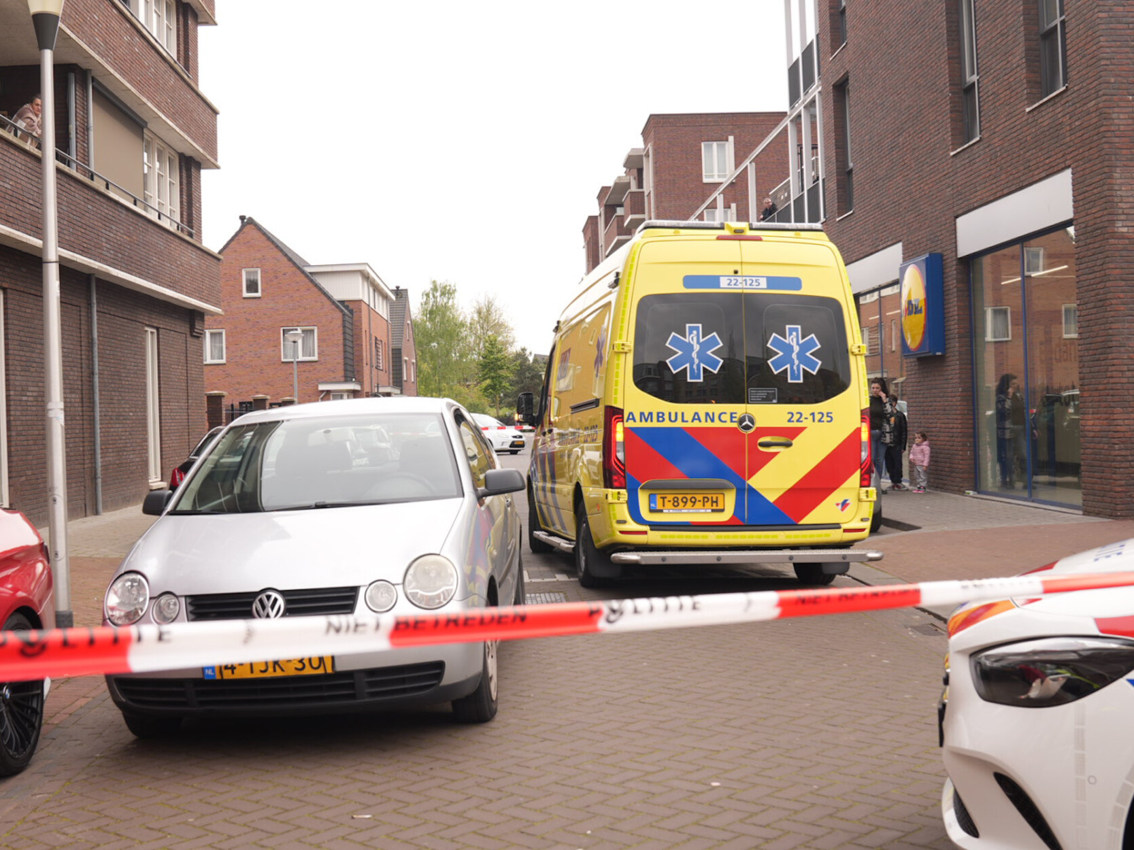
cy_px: 418
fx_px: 1343
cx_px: 538
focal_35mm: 41
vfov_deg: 35.1
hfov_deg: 45.8
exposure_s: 1/100
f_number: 5.6
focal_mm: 25
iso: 100
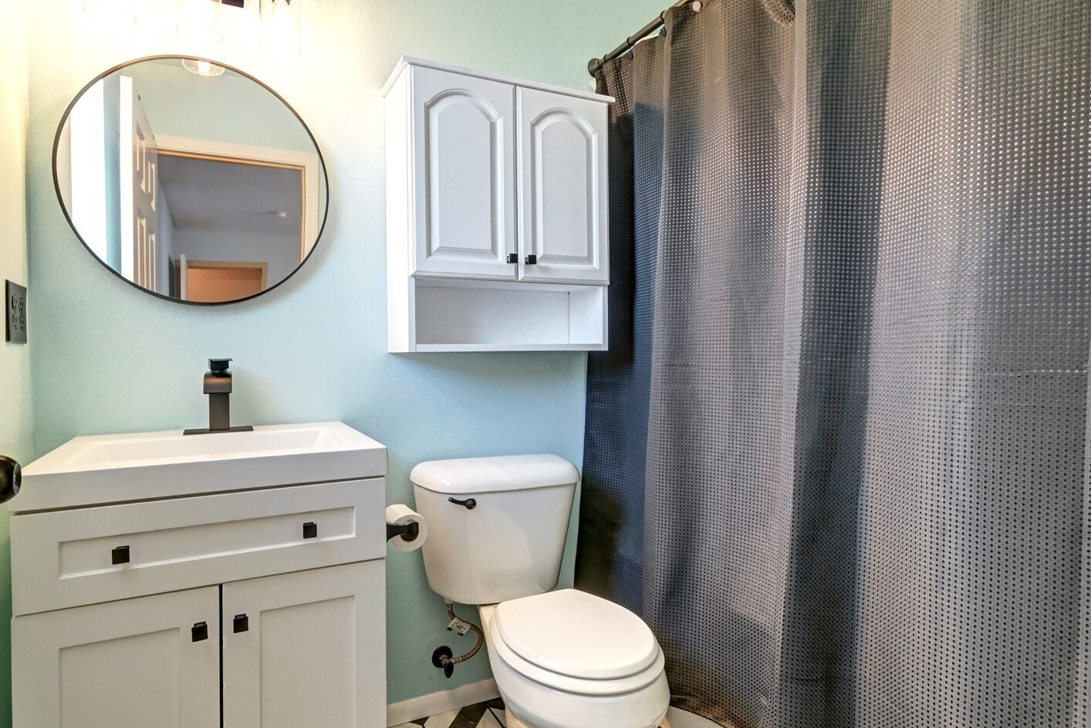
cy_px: 364
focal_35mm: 18
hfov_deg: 89.5
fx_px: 546
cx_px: 476
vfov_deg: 67.4
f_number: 11
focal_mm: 10
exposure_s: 1/6
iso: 3200
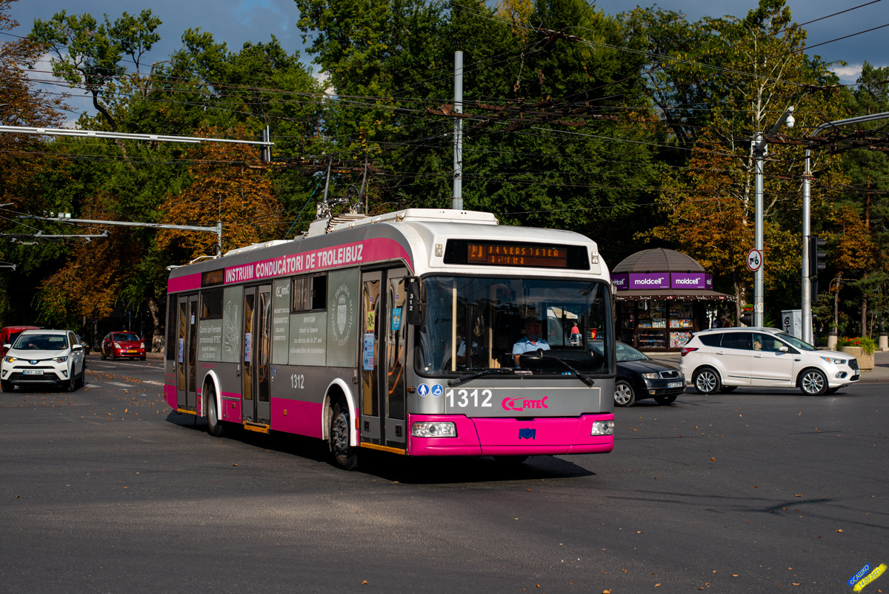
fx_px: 1235
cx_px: 444
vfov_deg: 27.0
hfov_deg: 39.6
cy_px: 297
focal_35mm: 50
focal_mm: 50
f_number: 4.5
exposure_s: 1/1600
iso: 100
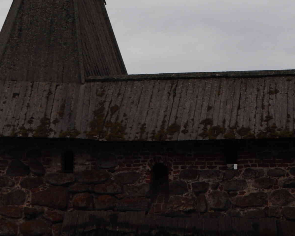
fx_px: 969
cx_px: 38
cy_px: 143
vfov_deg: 13.9
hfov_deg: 17.1
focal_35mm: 111
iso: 250
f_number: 6.3
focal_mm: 22
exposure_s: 1/500
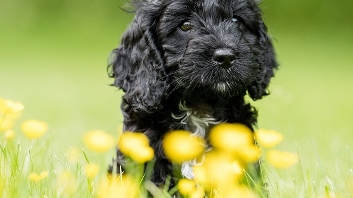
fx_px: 2910
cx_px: 139
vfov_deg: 3.9
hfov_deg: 6.9
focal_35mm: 311
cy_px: 97
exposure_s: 1/2000
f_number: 4.8
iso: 1100
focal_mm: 200
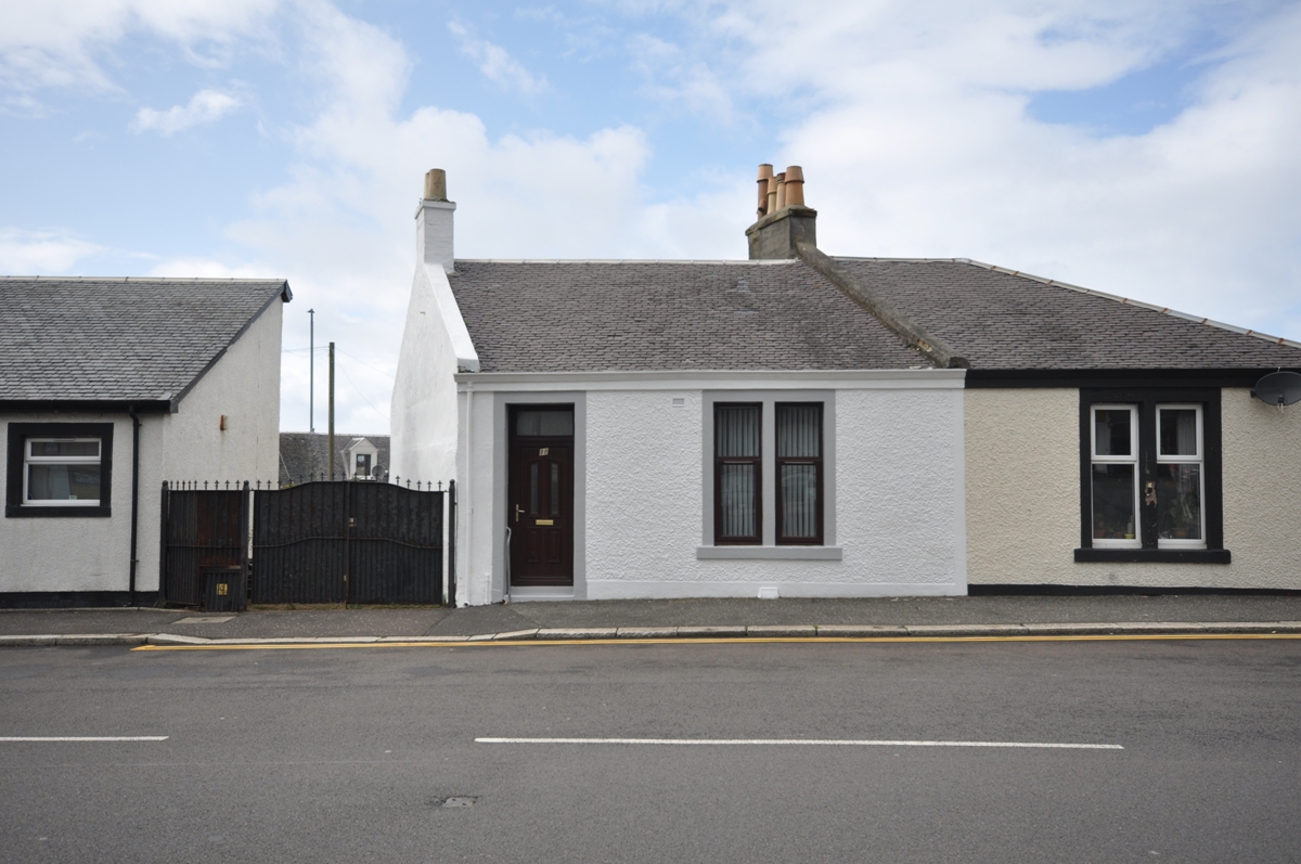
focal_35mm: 30
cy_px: 432
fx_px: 1083
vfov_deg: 43.5
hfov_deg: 62.0
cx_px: 650
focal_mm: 20
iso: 200
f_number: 8
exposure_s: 1/250
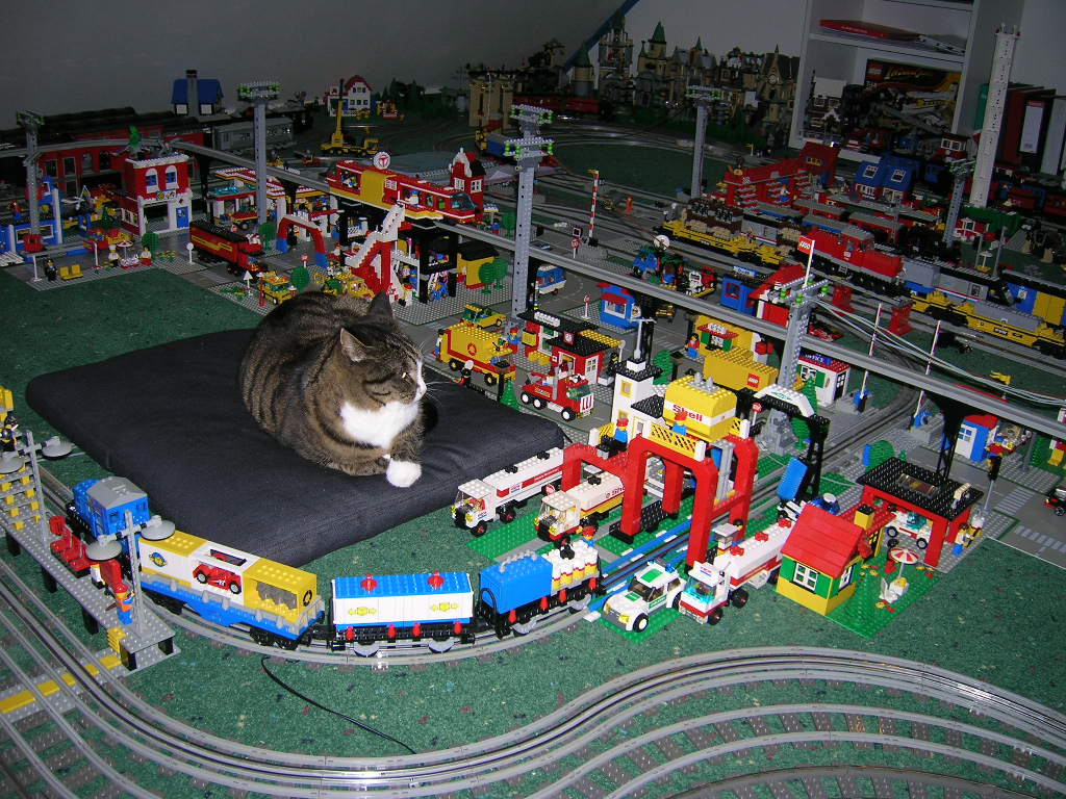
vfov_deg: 41.8
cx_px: 533
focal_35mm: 34
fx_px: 1047
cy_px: 400
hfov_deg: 54.0
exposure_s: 1/60.1
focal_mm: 5.7
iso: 51
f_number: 2.9
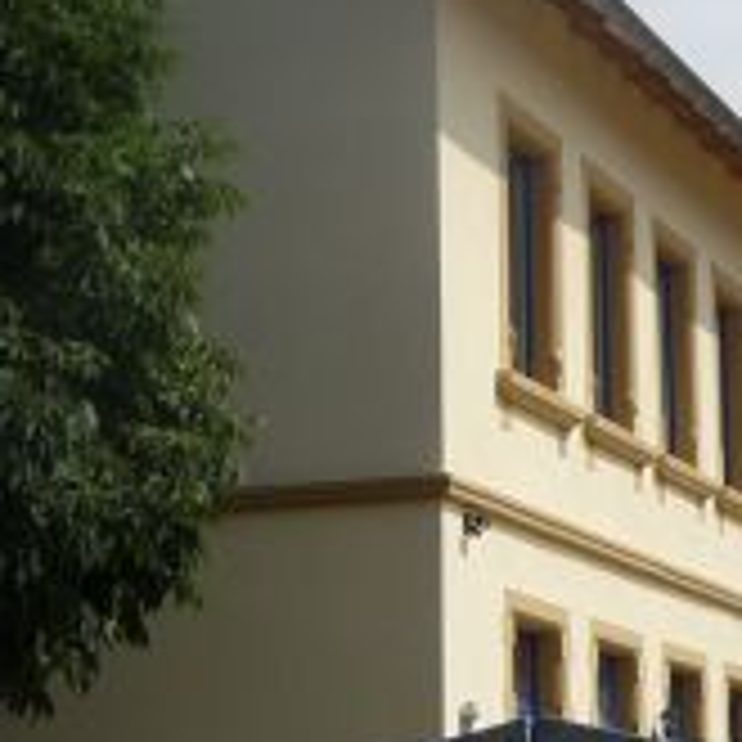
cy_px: 279
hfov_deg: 15.0
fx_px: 2813
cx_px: 418
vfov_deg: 15.0
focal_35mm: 116
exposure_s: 1/640
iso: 100
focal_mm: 5.2
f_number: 5.6
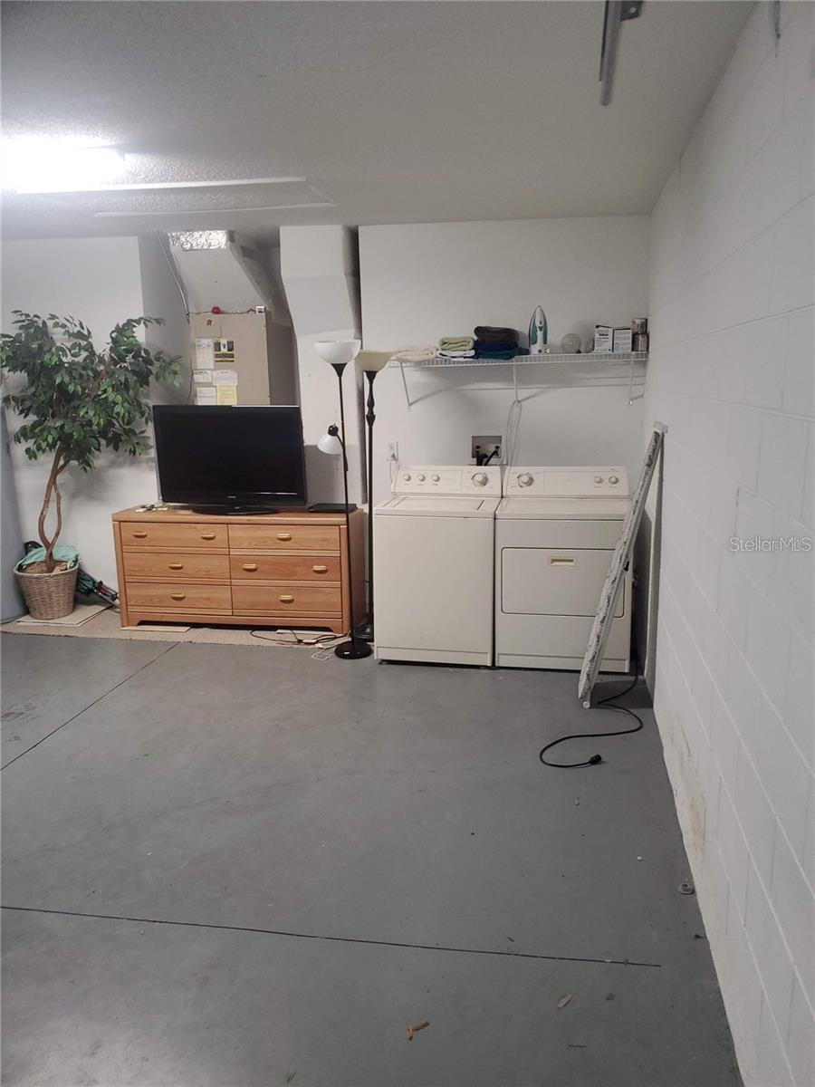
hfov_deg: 53.1
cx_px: 408
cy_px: 544
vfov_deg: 67.3
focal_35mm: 26
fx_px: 816
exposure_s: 1/19
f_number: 2.4
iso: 125
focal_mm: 4.3
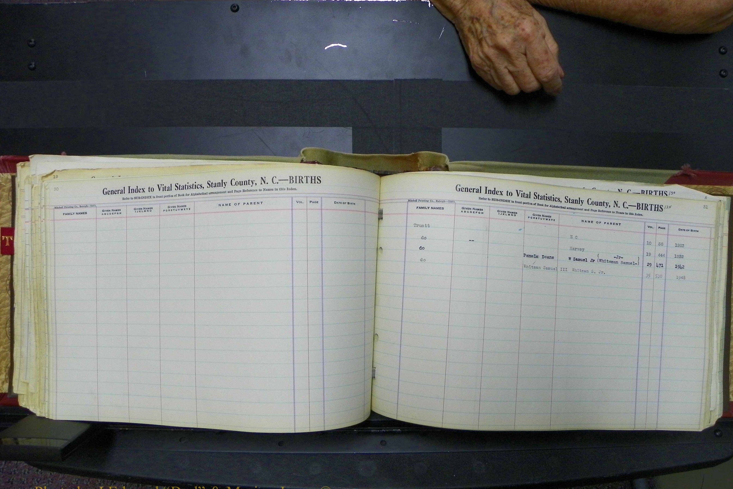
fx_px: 570
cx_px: 376
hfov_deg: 65.5
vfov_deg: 46.4
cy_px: 241
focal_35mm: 28
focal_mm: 4.6
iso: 100
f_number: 2.8
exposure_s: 1/30
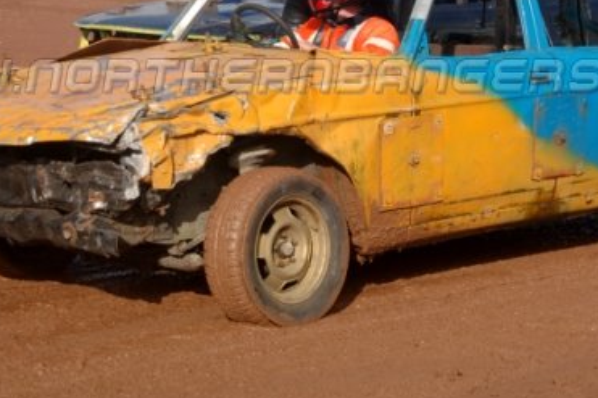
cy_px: 81
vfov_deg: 11.5
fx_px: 1976
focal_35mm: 119
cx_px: 347
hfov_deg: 17.2
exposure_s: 1/1000
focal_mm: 46
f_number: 5
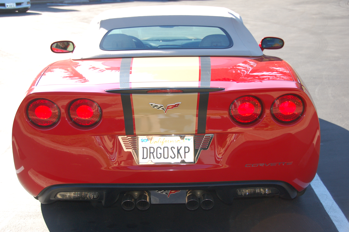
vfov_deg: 25.0
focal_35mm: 54
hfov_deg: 36.9
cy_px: 116
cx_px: 174
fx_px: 523
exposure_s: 1/500
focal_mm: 36
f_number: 4.5
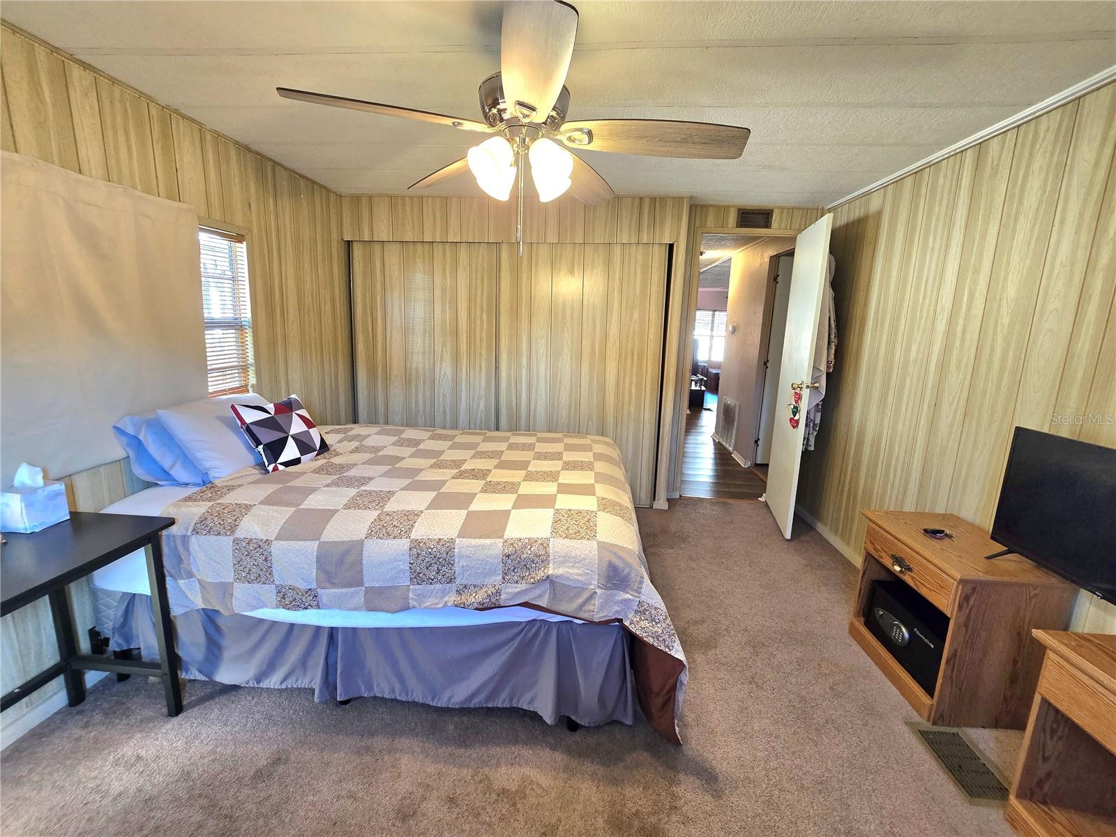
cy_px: 418
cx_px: 558
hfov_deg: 106.2
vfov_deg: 89.9
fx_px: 419
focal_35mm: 13
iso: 125
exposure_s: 1/60.2
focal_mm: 2.2
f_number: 2.2
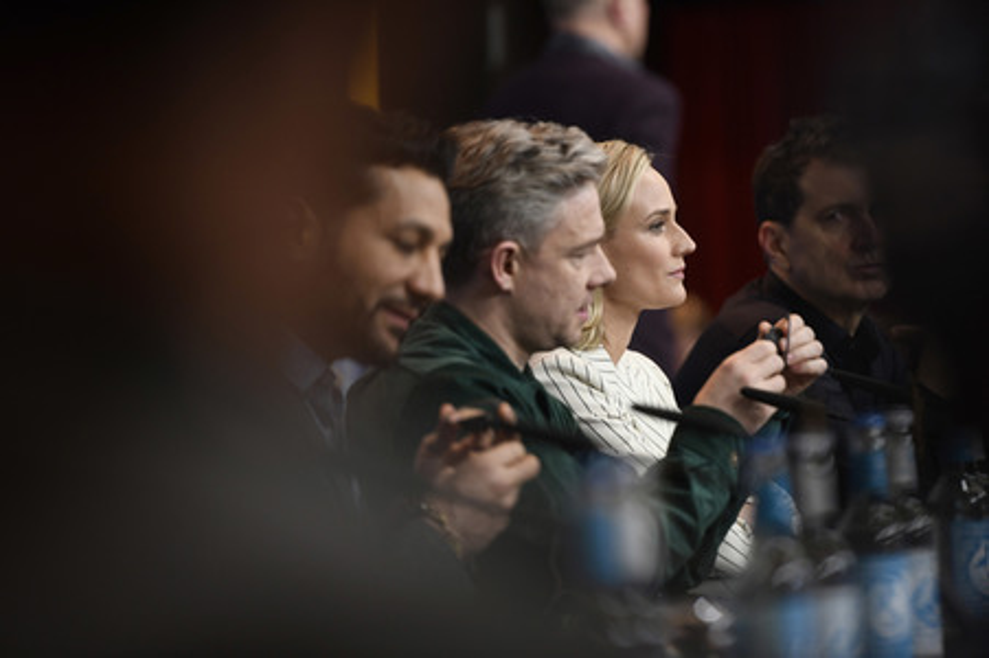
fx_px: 5490
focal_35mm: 200
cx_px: 494
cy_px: 329
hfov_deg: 10.3
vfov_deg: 6.9
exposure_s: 1/320
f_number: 3.5
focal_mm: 200
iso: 1250
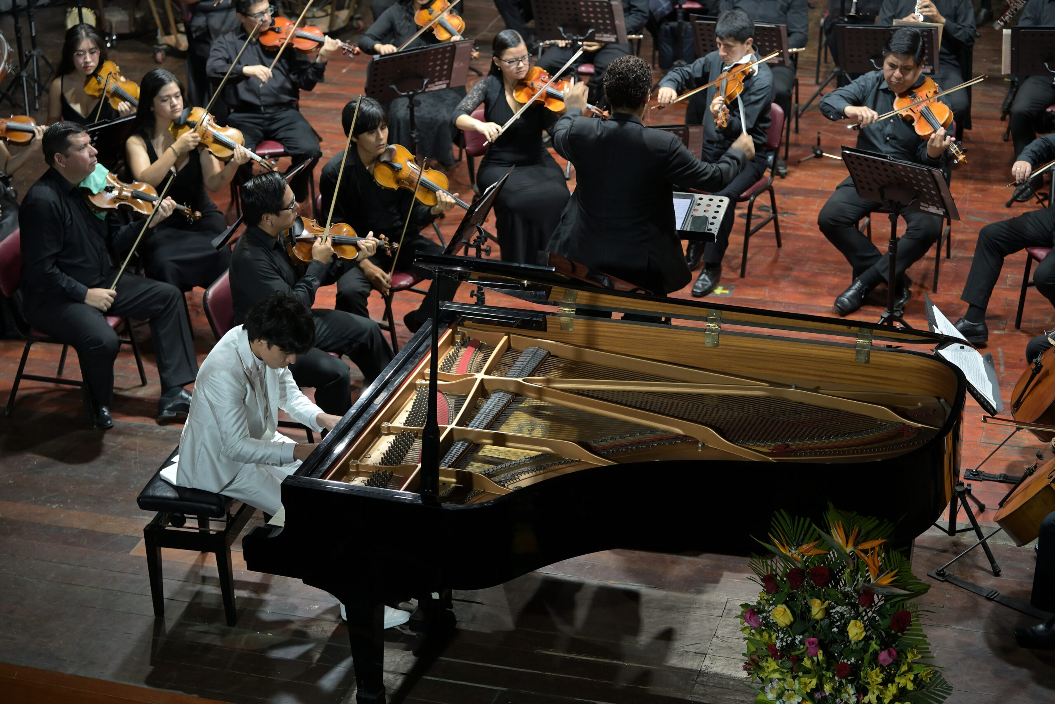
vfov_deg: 19.2
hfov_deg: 28.5
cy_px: 352
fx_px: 2081
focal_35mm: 71
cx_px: 528
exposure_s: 1/160
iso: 1600
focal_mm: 71
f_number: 2.8
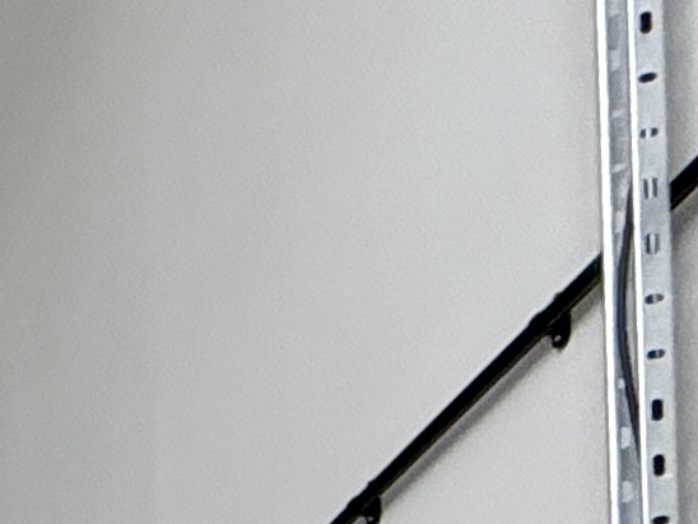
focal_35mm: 103
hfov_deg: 10.3
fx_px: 2077
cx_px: -1590
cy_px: 1489
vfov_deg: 10.7
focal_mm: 2.22
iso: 125
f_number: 2.2
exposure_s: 1/99
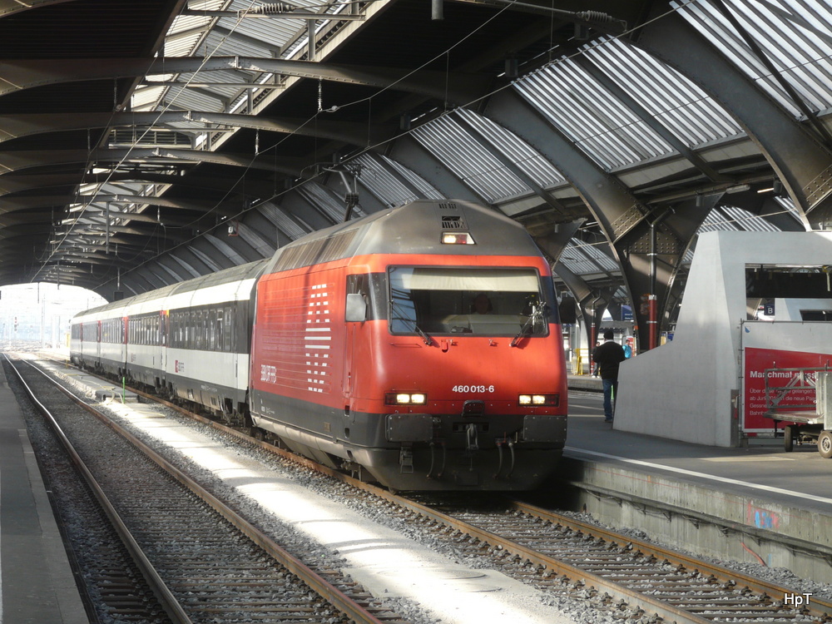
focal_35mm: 106
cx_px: 416
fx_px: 2548
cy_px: 312
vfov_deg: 14.0
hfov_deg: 18.5
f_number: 3.6
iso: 100
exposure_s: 1/100
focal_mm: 17.5
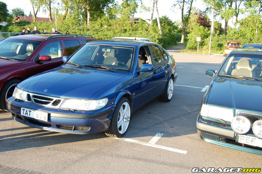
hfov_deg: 53.2
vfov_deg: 36.8
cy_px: 87
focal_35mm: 36
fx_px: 262
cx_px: 131
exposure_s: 1/125
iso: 250
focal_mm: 24
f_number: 5.6
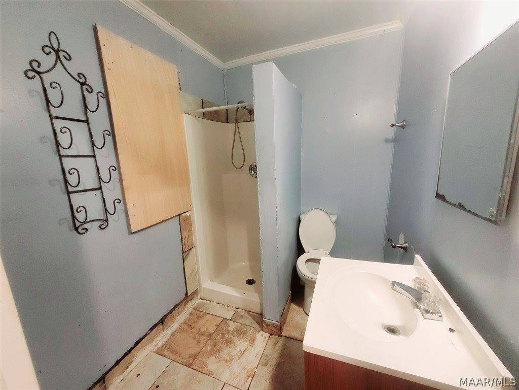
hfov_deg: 106.2
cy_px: 195
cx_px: 260
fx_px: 195
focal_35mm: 13
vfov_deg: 89.9
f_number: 2.2
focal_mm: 1.74
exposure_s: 1/40
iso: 320
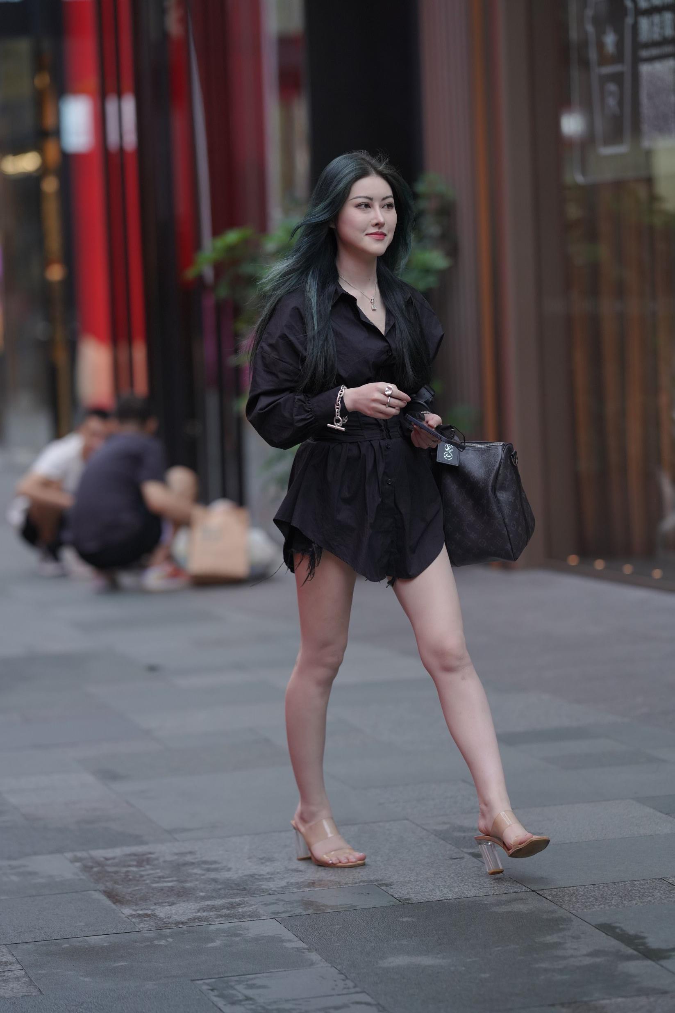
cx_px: 338
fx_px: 3797
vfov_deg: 15.2
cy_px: 506
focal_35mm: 135
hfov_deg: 10.2
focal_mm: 135
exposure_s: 1/640
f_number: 2.2
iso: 640
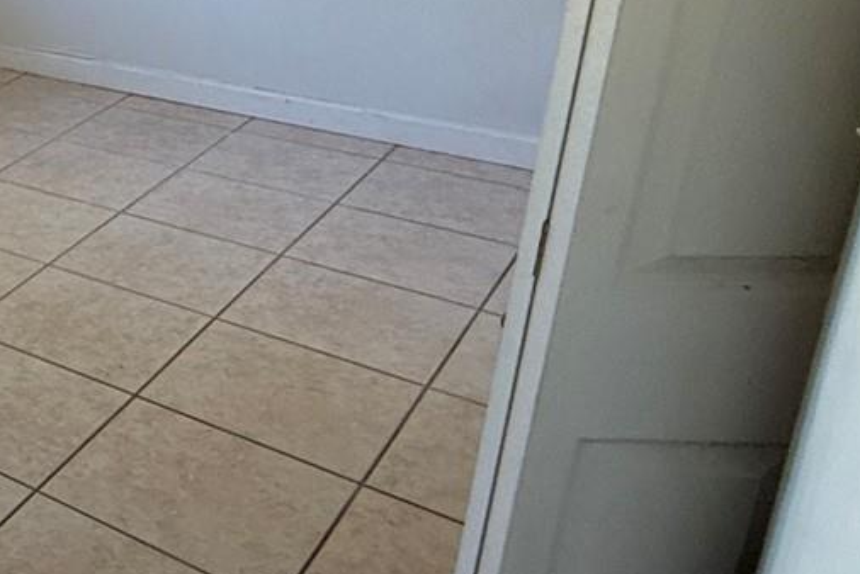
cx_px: -394
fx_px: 1099
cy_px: 56
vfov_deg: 28.2
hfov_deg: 29.0
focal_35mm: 46
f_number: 2.2
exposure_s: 1/99
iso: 250
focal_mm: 2.22
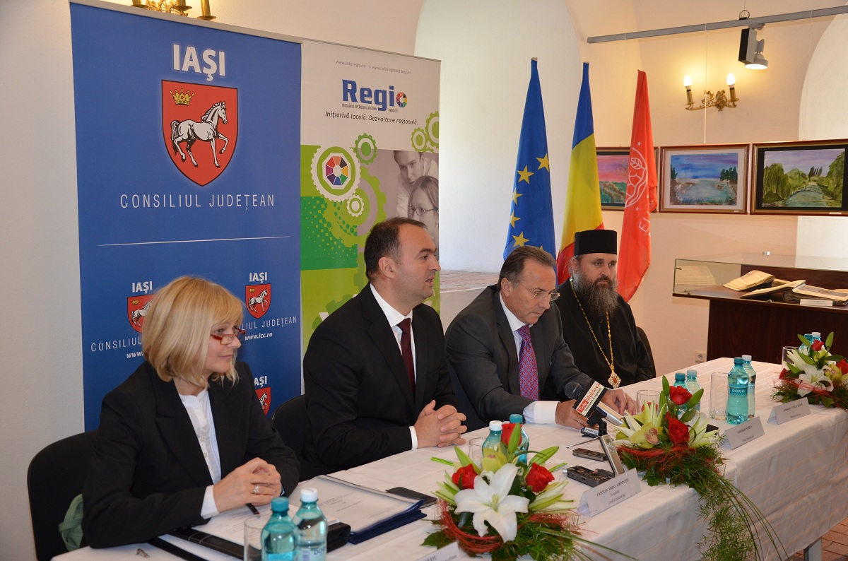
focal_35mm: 38
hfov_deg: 51.4
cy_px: 280
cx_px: 424
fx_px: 881
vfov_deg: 35.3
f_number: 4
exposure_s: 1/80
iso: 500
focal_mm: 25
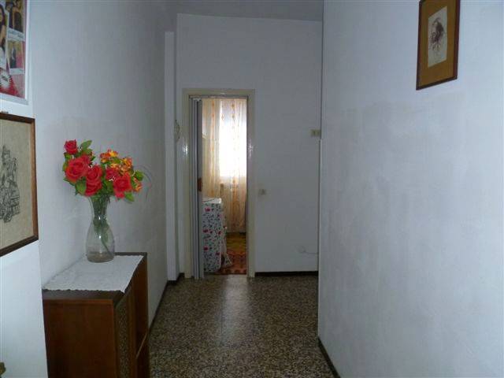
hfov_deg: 63.4
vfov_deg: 49.7
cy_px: 189
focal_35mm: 28
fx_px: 408
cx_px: 252
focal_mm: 5
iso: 250
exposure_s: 1/30
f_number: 3.3
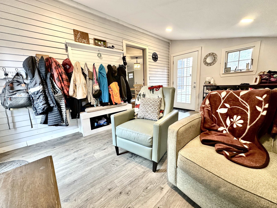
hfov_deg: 102.1
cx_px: 138
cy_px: 104
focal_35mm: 14
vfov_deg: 85.7
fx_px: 112
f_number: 2.2
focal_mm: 2.22
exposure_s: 1/60
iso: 200
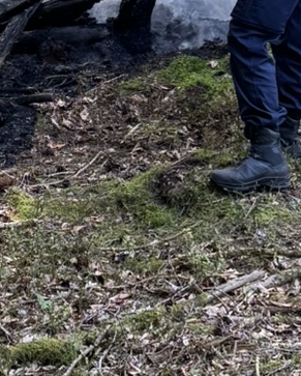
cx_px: 55
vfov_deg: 14.5
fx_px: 1468
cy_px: 94
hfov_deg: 11.7
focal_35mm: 132
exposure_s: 1/104
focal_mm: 6.76
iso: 200
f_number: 1.78
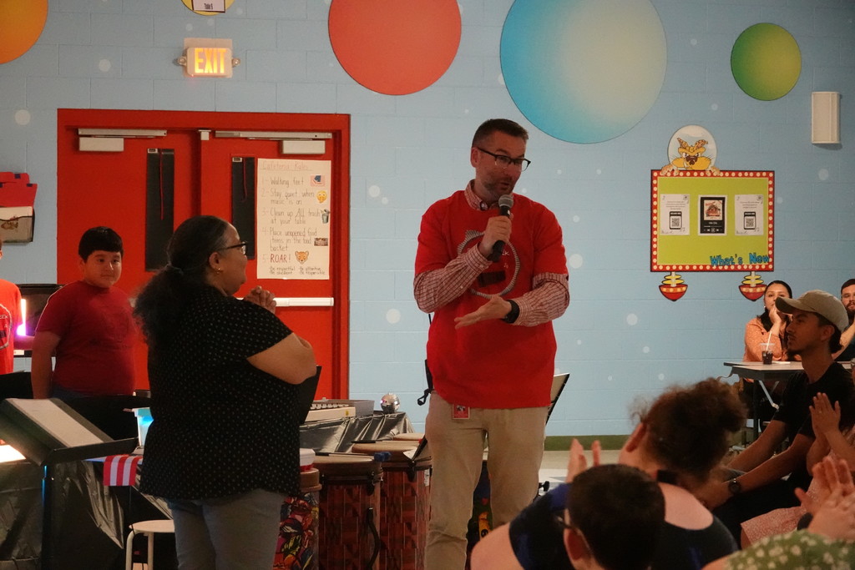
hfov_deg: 19.1
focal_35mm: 107
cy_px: 285
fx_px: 2541
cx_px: 428
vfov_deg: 12.8
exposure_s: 1/125
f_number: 4
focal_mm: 39.42
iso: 6400
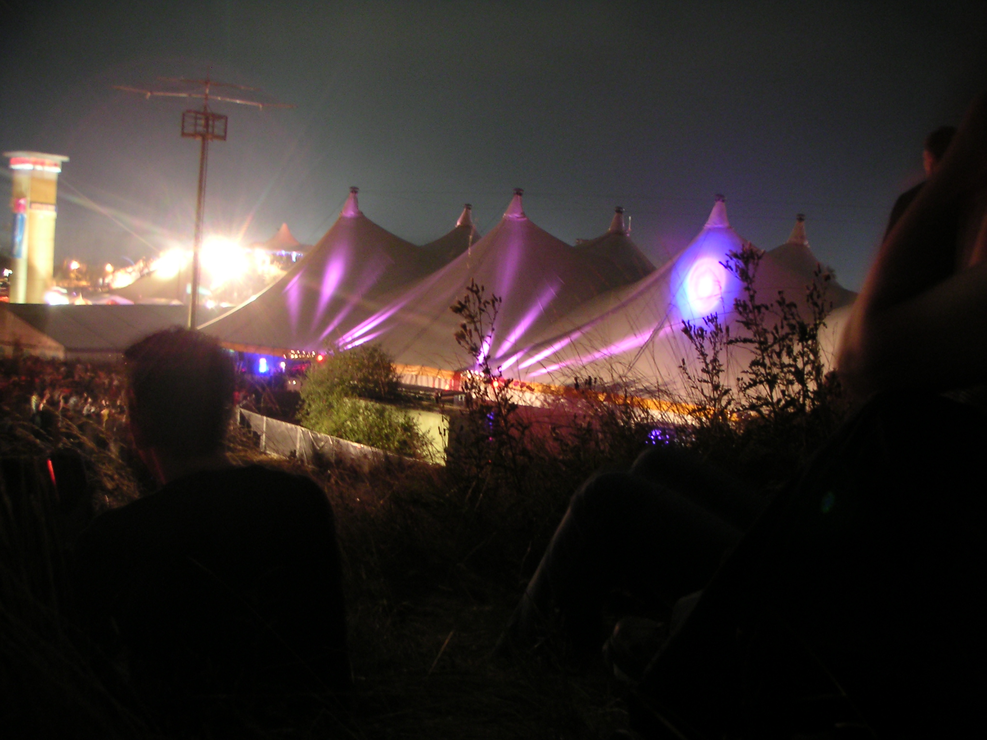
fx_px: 1055
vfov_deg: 38.7
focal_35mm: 37
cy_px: 370
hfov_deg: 50.1
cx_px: 494
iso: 100
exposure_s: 4
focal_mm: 5.7
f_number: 2.8
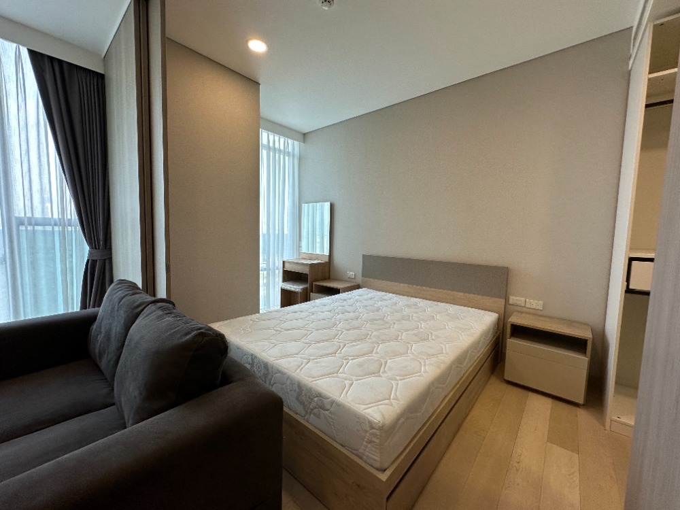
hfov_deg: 102.1
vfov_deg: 85.7
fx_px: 275
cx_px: 340
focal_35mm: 14
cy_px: 255
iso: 125
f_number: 2.2
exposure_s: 1/100
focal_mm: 2.22
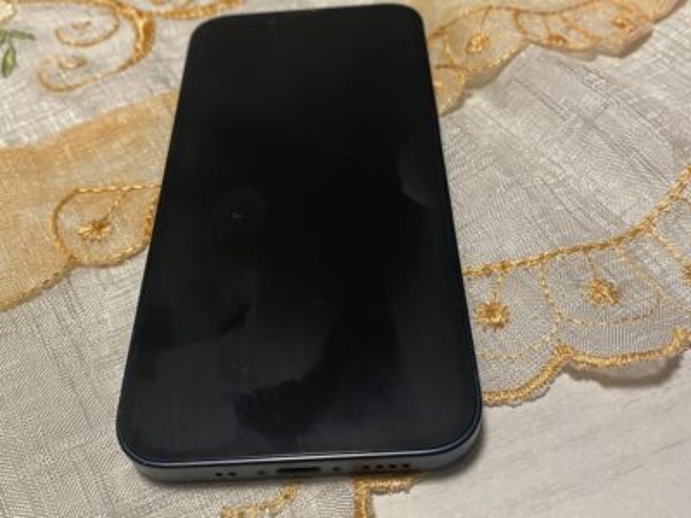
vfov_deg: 54.9
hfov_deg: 69.4
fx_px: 499
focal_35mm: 25
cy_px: 259
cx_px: 346
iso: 160
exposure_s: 1/50
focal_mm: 4.25
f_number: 1.8
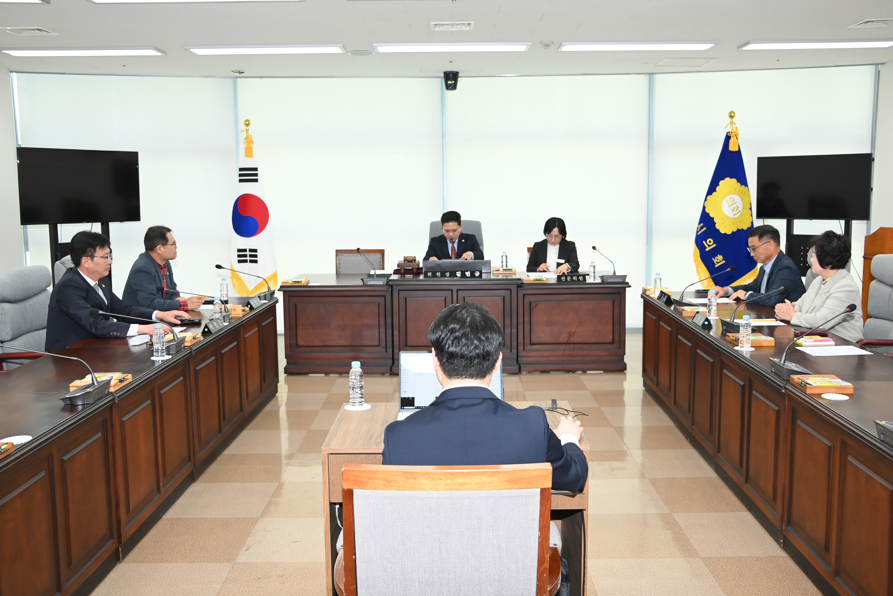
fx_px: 868
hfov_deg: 54.4
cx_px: 453
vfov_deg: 37.8
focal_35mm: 35
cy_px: 290
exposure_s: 1/250
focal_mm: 34
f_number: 6.3
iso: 3200
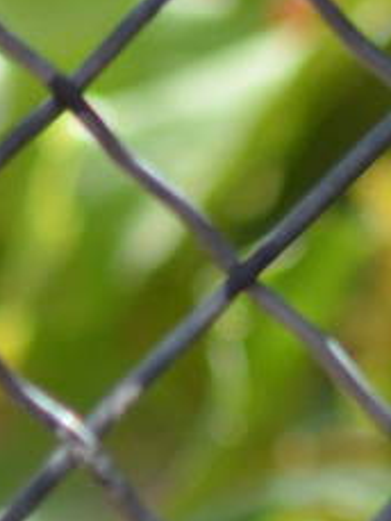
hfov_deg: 1.5
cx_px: 1121
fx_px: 14836
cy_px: -619
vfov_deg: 2.0
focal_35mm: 986
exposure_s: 1/400
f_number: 5
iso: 400
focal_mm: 98
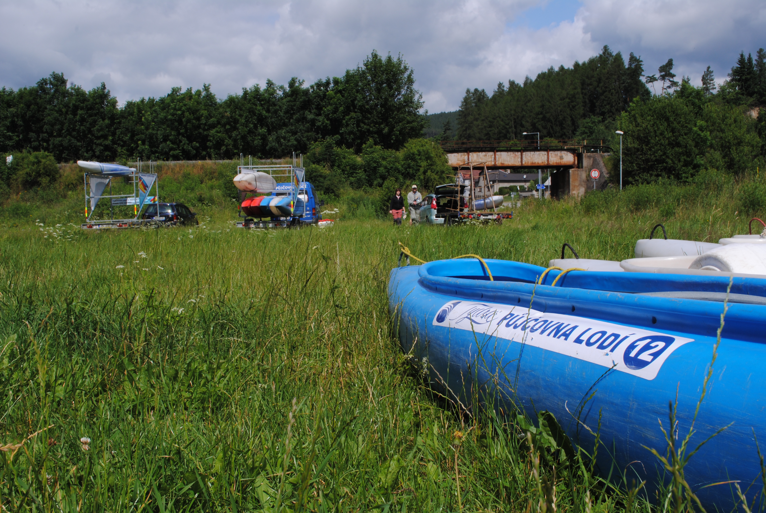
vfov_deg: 37.0
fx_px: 767
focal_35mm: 36
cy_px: 256
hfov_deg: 53.1
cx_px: 383
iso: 100
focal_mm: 24
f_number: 16
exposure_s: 1/100
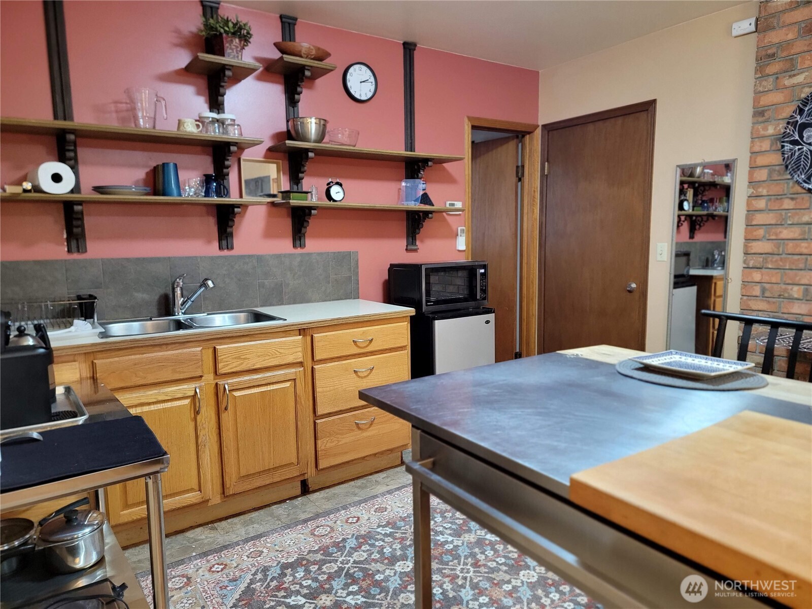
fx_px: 563
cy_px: 304
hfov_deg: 71.6
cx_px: 406
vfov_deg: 56.8
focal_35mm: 24
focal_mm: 6.7
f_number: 1.8
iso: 320
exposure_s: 1/30
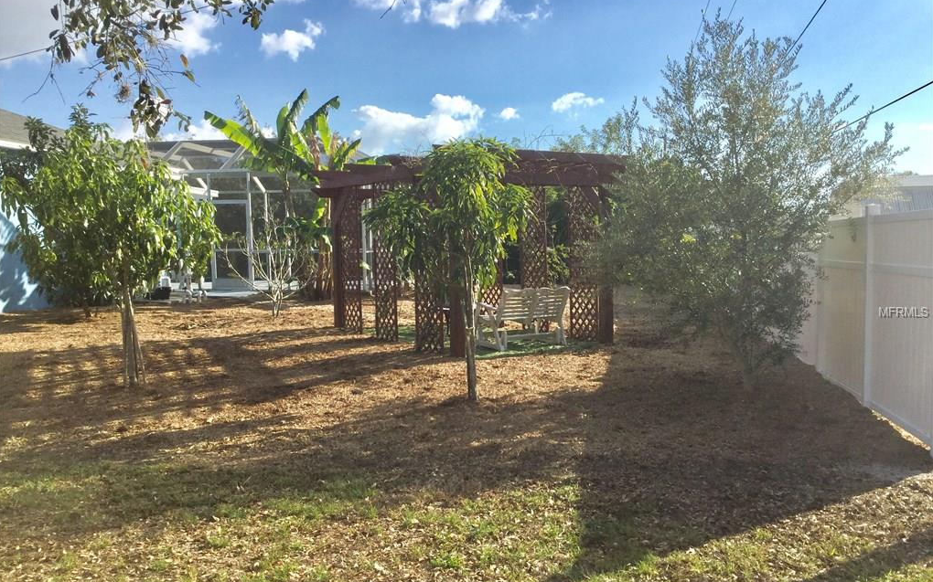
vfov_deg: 38.3
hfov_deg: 58.2
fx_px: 839
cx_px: 466
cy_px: 312
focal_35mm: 33
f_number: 2.4
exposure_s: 1/1431
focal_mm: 3.3
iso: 25
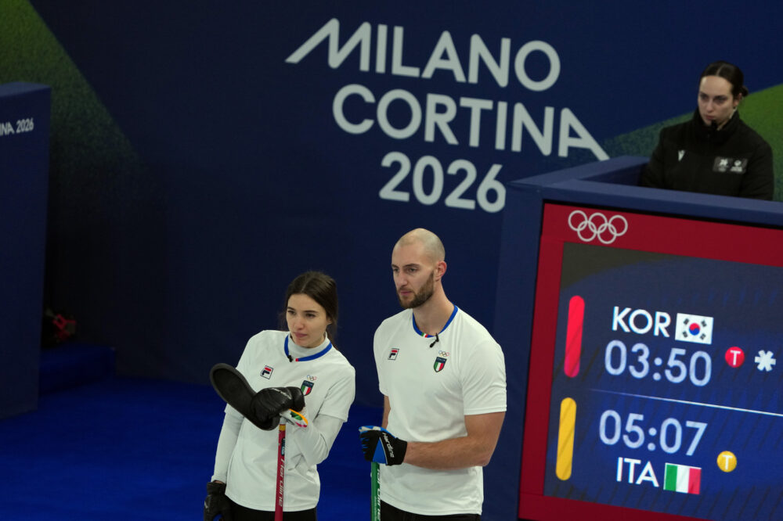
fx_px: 9110
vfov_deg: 3.3
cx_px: 392
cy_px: 260
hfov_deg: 4.9
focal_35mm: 419
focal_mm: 419
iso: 2500
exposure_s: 1/1000
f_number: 7.1
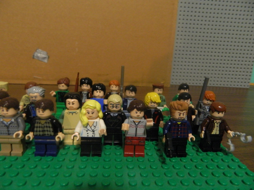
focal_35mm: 25
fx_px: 183
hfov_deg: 69.4
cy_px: 95
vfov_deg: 54.9
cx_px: 127
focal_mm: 4.5
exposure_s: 1/13
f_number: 3.1
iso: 400
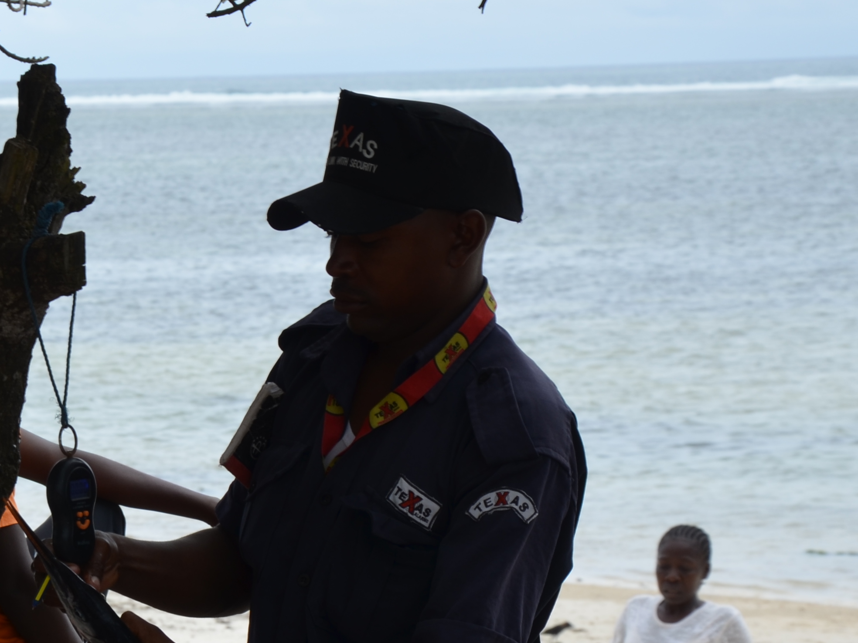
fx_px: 5180
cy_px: 641
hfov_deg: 9.4
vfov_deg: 7.1
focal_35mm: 209
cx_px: -7
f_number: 8
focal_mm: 58
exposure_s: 1/250
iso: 100
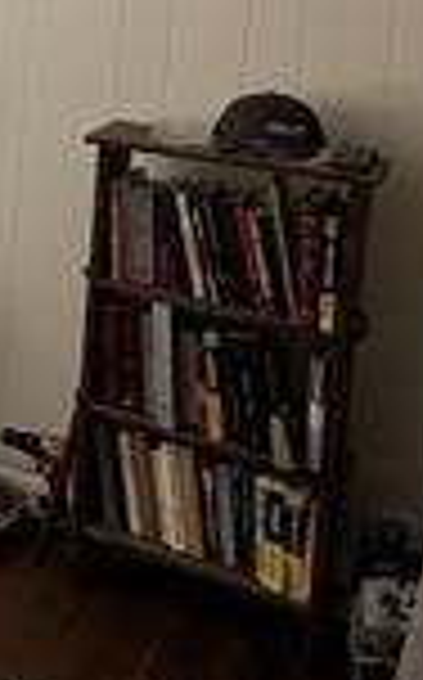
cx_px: -590
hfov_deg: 14.2
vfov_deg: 30.1
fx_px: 1165
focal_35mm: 63
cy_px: -9
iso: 40
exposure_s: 1/133
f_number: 2.2
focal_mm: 2.22
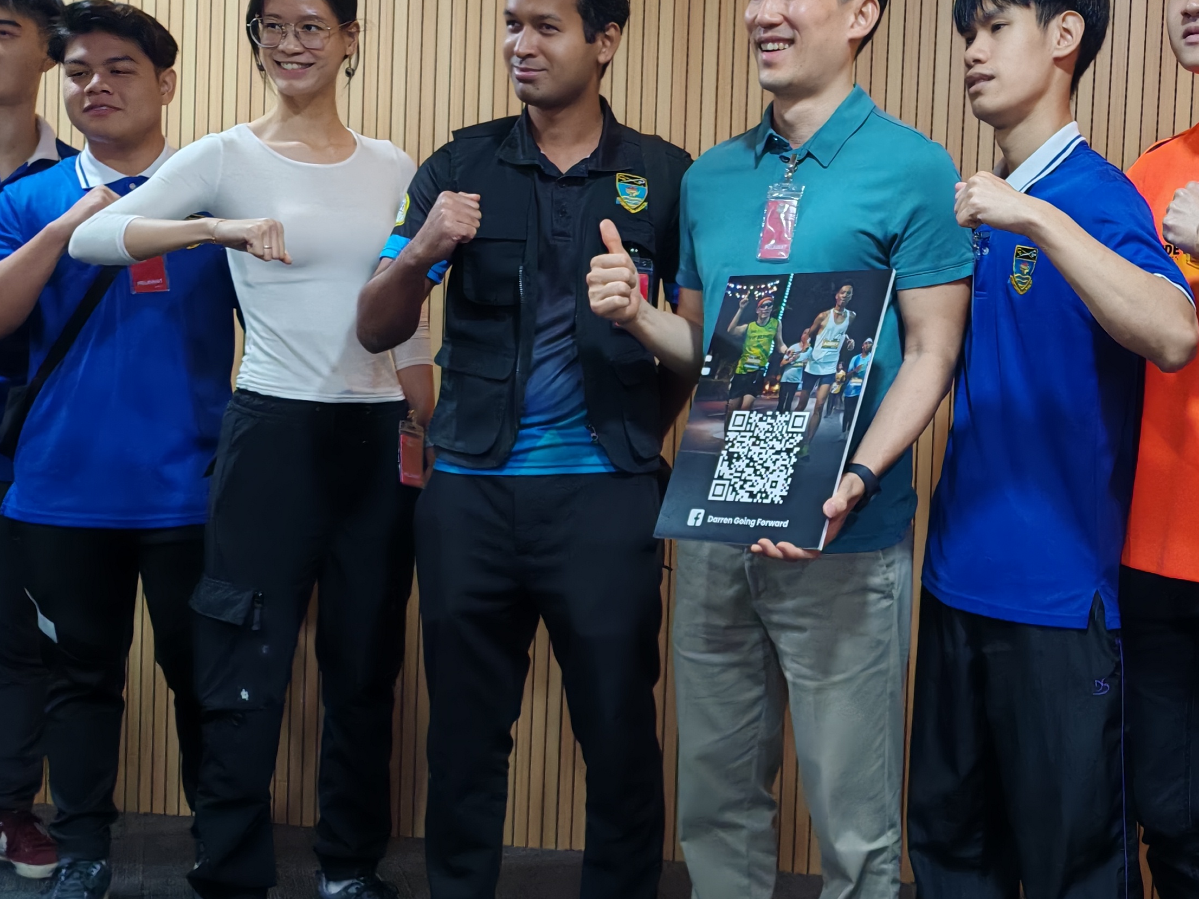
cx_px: 826
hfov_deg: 37.7
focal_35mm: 50
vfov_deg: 29.1
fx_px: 1732
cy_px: 424
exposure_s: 1/100
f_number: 1.95
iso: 500
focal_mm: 5.52
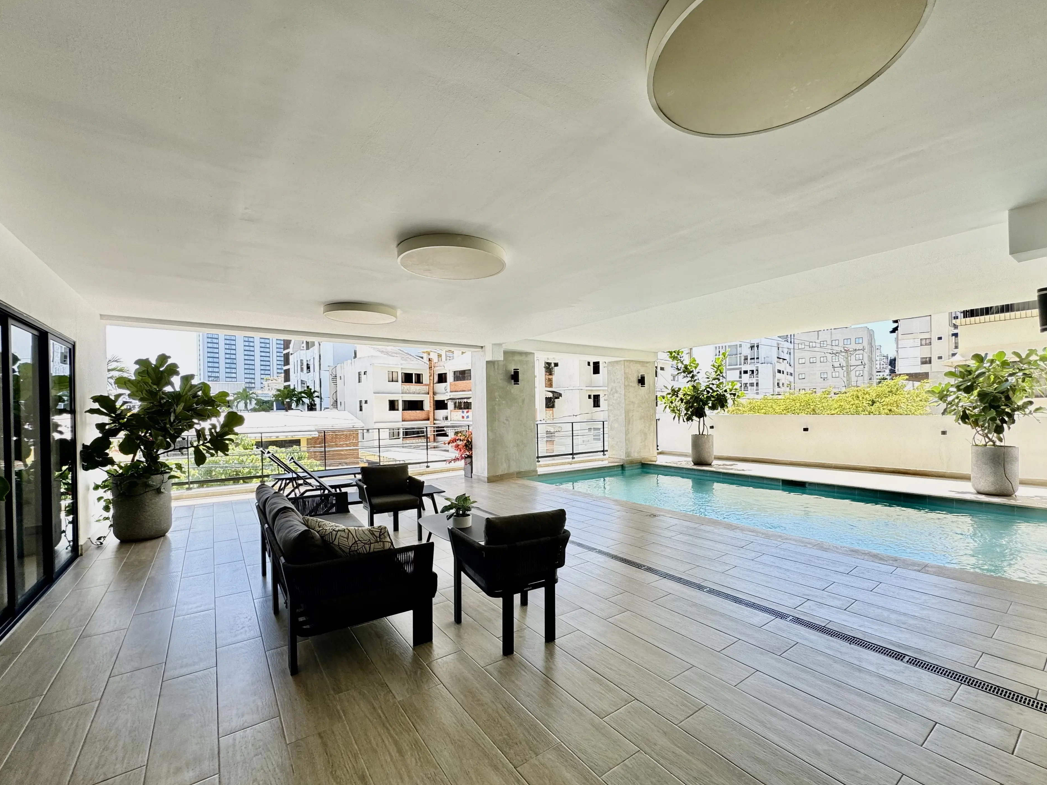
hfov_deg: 98.1
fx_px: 454
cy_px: 415
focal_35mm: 15
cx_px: 546
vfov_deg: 81.7
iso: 50
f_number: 2.2
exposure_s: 1/99
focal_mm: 2.22
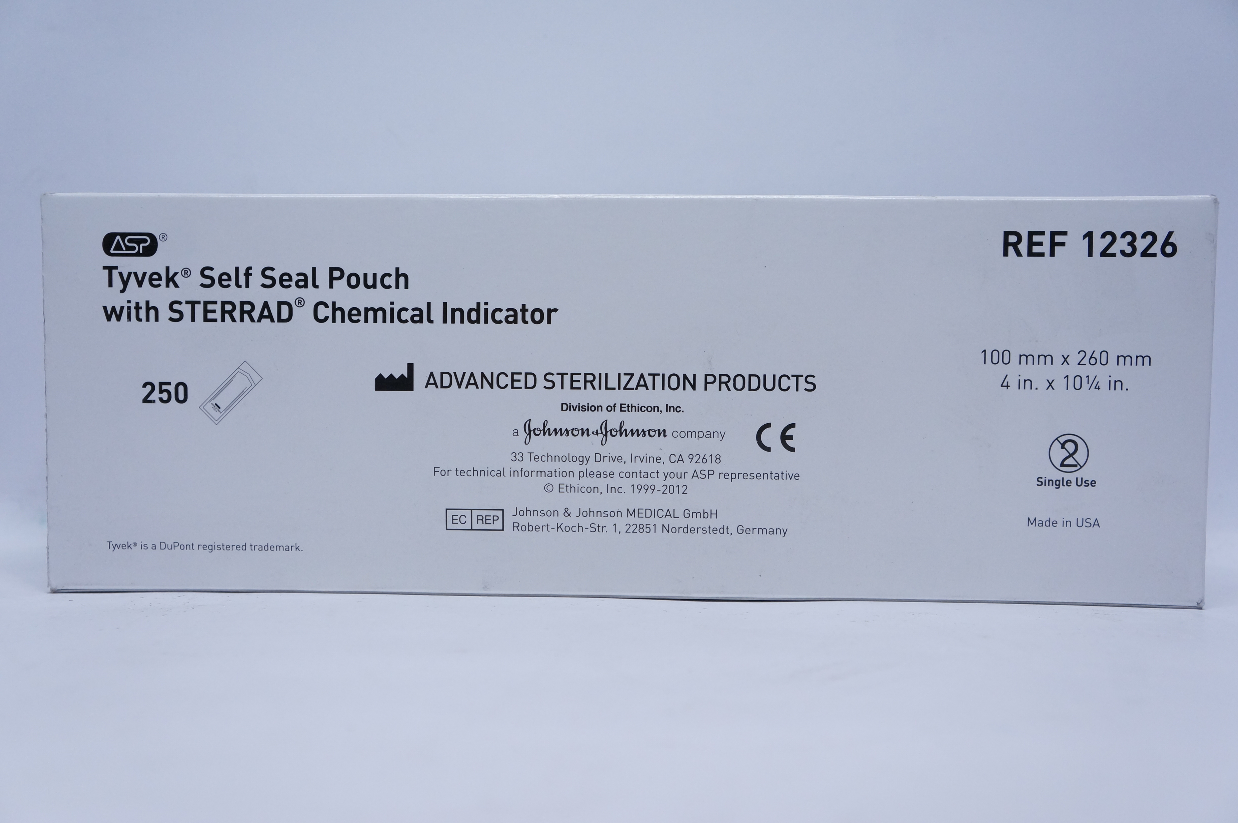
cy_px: 412
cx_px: 619
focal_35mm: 40
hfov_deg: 48.0
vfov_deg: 32.9
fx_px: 1391
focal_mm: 27
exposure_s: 1/200
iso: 800
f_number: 4.5
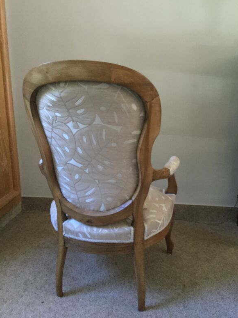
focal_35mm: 32
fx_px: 293
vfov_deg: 56.8
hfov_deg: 44.1
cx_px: 122
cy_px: 160
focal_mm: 3.3
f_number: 2.4
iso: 125
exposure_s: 1/33
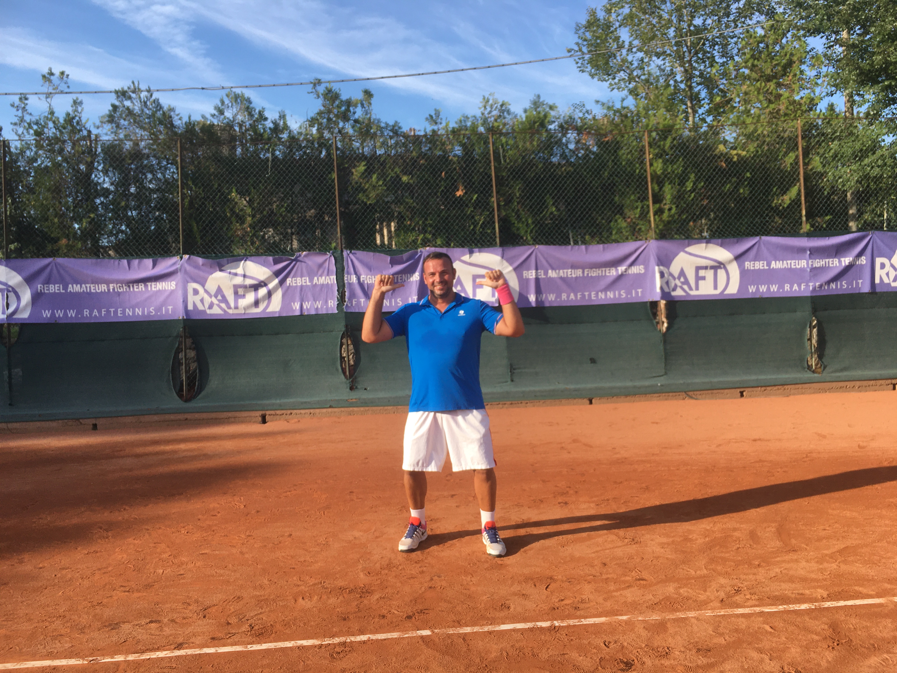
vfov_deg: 48.2
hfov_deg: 61.7
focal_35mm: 29
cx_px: 448
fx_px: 751
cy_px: 336
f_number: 2.2
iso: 25
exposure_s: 1/884
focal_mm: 4.15
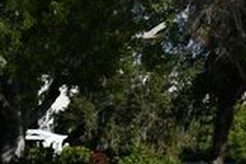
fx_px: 1505
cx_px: -192
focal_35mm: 220
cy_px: 263
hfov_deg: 9.0
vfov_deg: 6.2
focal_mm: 28
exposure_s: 1/320
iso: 100
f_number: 9
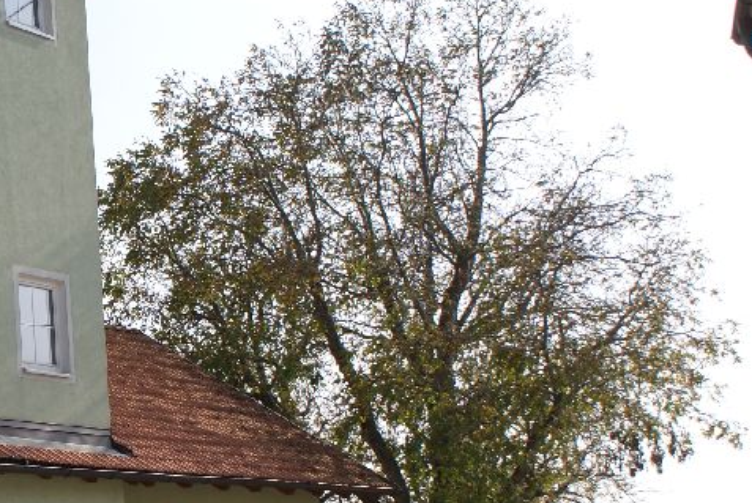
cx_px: 2
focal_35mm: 95
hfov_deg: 20.7
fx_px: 1986
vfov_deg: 14.4
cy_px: 364
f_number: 5
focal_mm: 26
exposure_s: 1/640
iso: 100
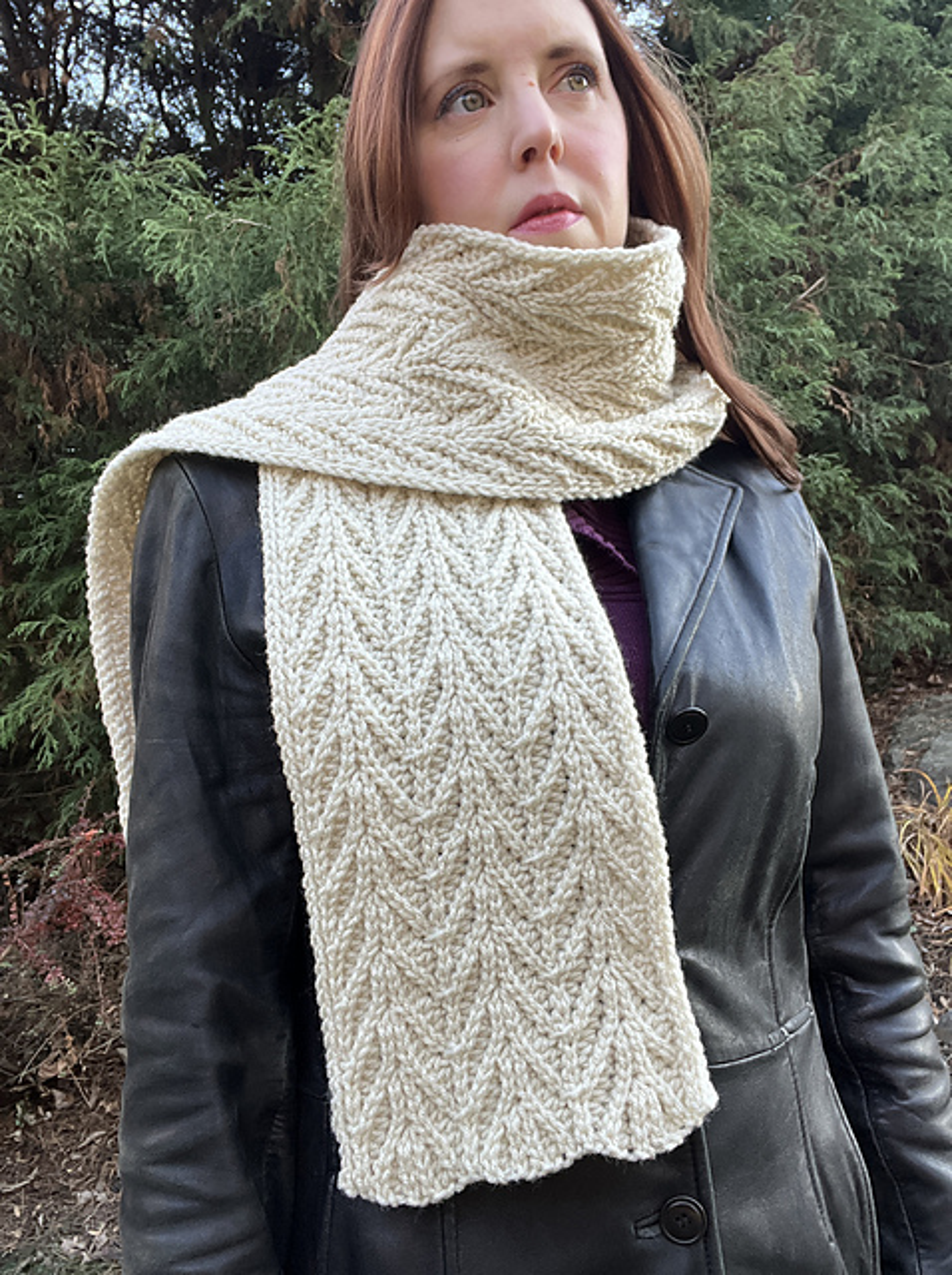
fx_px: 1103
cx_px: 476
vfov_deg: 60.0
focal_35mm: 30
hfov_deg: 46.7
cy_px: 638
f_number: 2.2
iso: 80
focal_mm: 2.71
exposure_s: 1/121
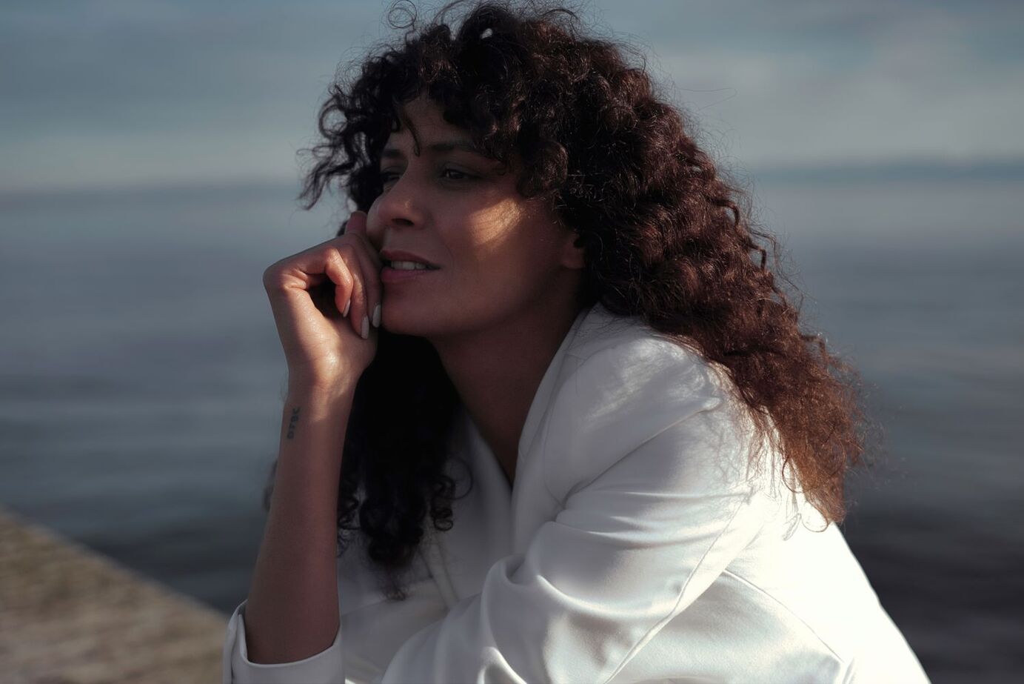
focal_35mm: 50
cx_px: 512
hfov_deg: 39.6
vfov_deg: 27.0
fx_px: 1423
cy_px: 342
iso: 100
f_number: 2.5
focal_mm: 50
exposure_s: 1/2000
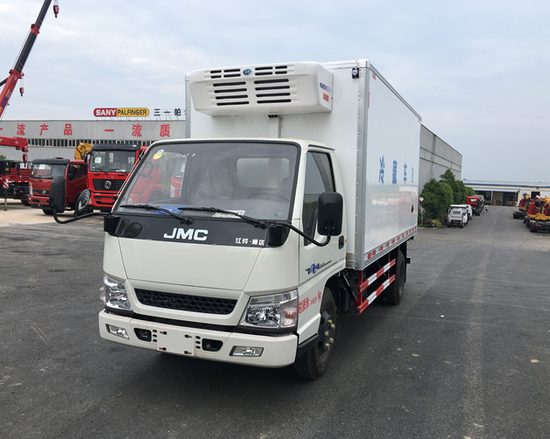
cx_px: 265
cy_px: 216
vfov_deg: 45.8
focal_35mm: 32
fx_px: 521
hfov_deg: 55.7
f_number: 2.2
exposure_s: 1/469
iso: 25
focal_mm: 4.15
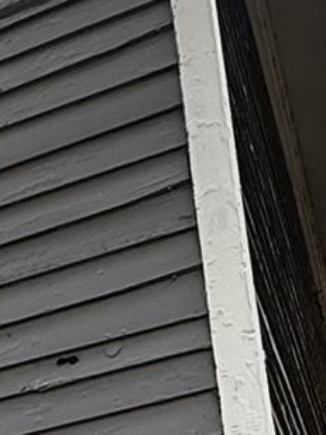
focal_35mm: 93
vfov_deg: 18.9
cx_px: -261
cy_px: 627
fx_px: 1168
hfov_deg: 14.1
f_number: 2.2
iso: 64
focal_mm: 2.22
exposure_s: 1/99
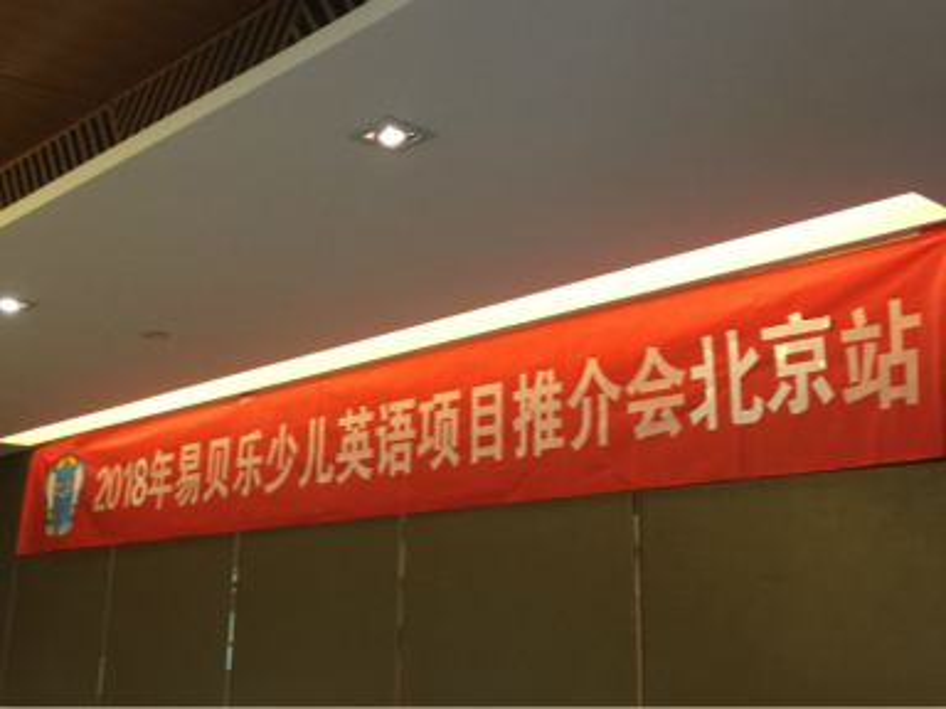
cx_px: 473
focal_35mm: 29
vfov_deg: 48.2
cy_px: 354
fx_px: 793
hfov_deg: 61.7
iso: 125
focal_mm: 4.15
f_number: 2.2
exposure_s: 1/8
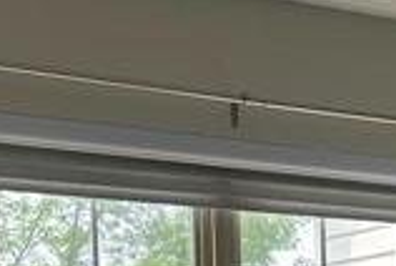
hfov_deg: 16.1
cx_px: 451
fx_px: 1356
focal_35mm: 123
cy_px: 595
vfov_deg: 10.0
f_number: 1.5
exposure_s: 1/452
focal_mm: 5.7
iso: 50
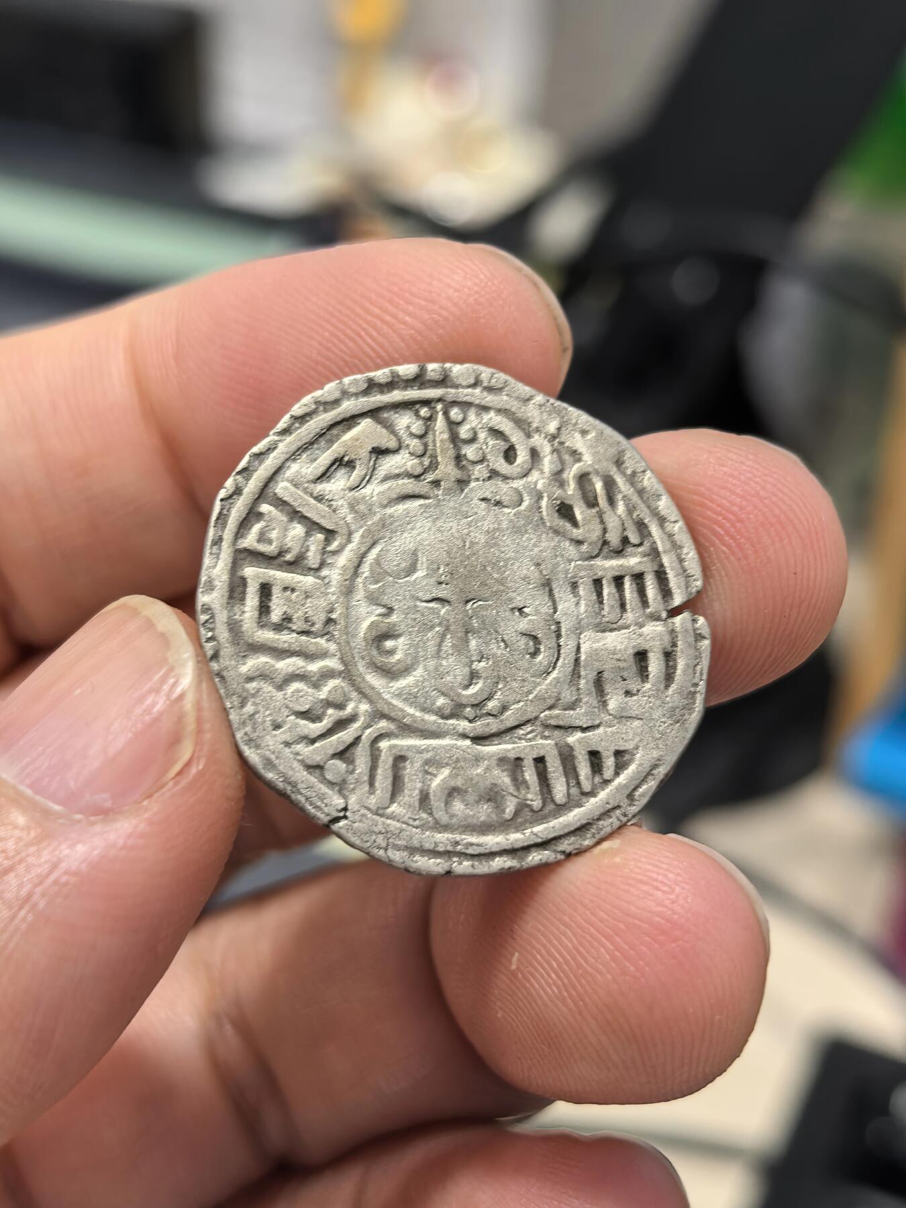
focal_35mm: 54
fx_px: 1884
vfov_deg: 35.5
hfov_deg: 27.0
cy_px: 604
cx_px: 453
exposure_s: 1/50
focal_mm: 6.98
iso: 250
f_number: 2
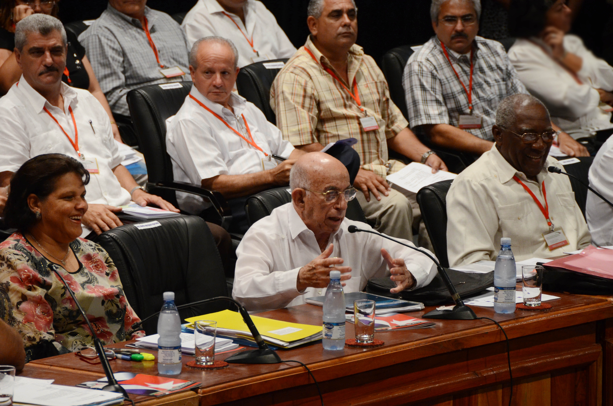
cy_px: 203
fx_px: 5098
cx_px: 306
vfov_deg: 4.6
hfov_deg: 6.9
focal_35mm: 300
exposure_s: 1/100
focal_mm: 200
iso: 1600
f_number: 7.1
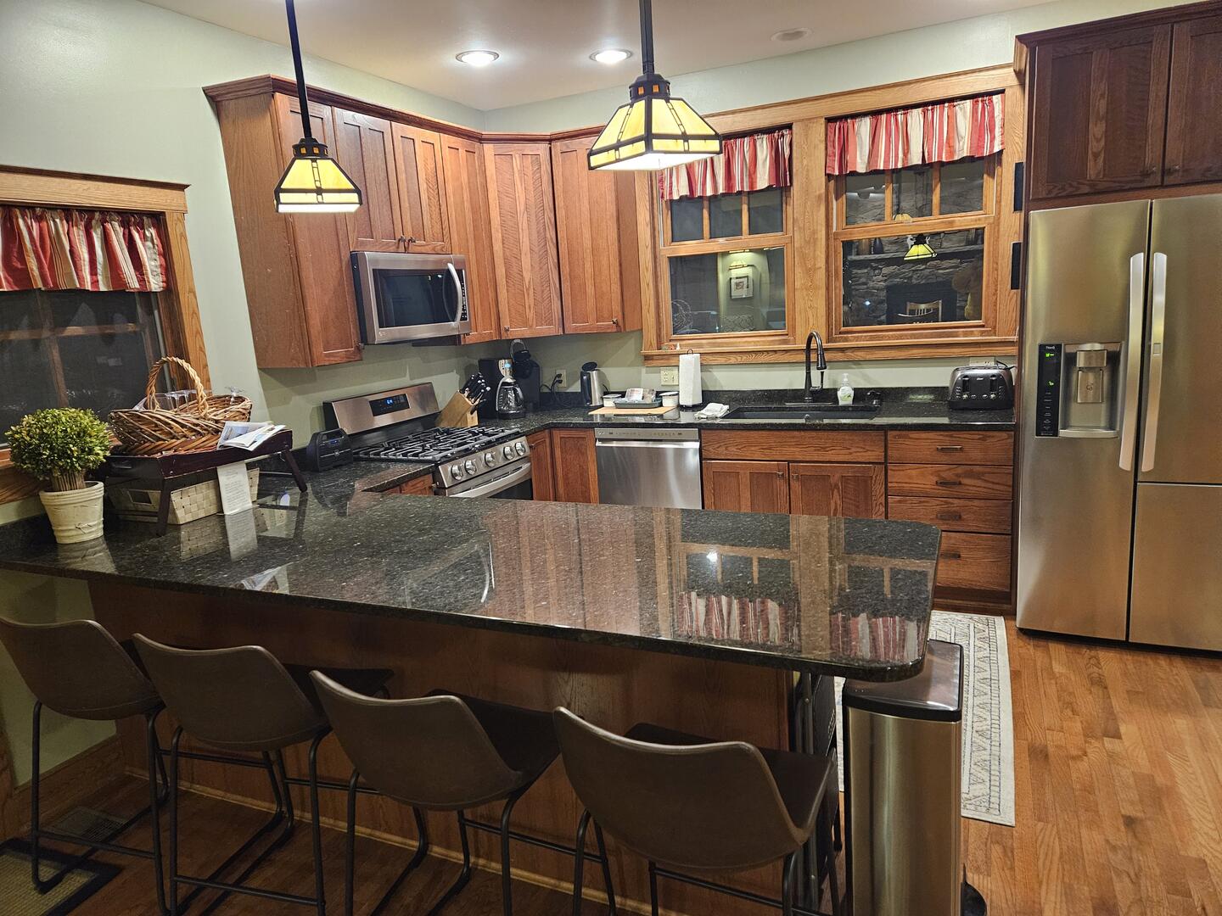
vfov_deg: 58.9
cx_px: 611
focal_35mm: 23
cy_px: 458
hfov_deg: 73.9
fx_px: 812
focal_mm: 5.4
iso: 640
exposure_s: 1/40
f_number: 1.8
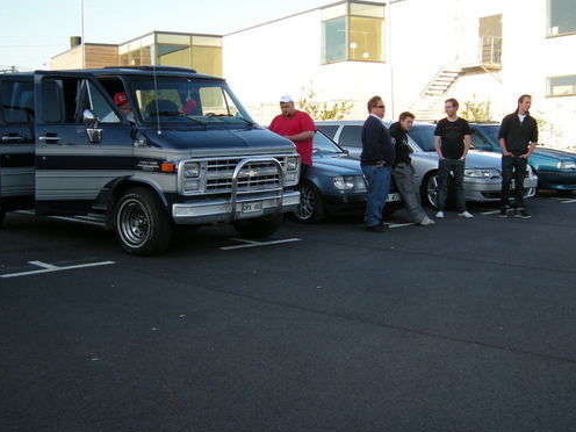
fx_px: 815
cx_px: 280
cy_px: 213
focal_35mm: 49
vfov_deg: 29.7
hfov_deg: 38.9
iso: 64
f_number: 3.2
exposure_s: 1/180
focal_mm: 6.3
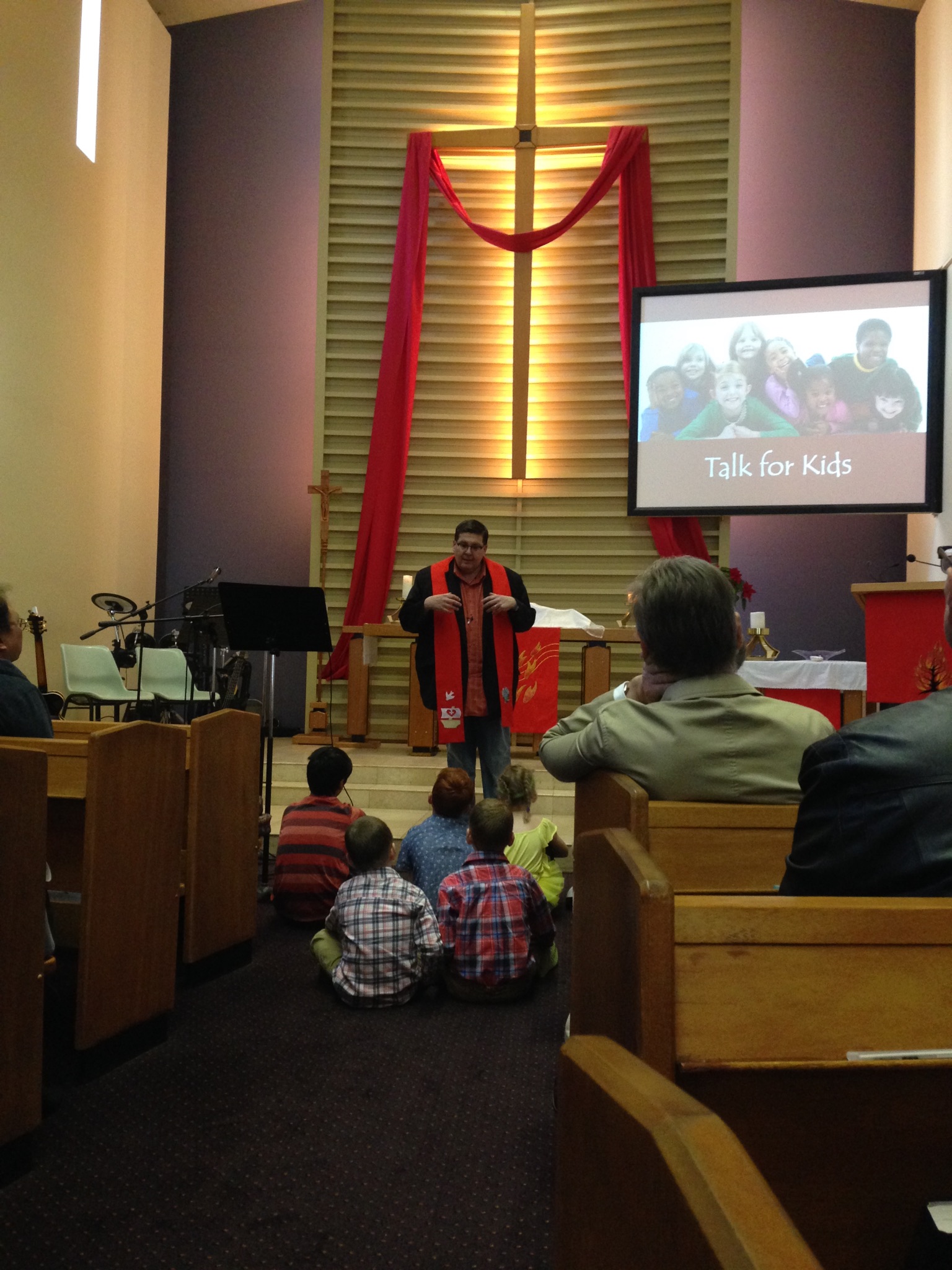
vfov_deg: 55.4
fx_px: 1210
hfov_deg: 42.9
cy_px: 635
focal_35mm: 33
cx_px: 476
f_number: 2.4
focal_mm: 4.12
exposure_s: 1/20
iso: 250
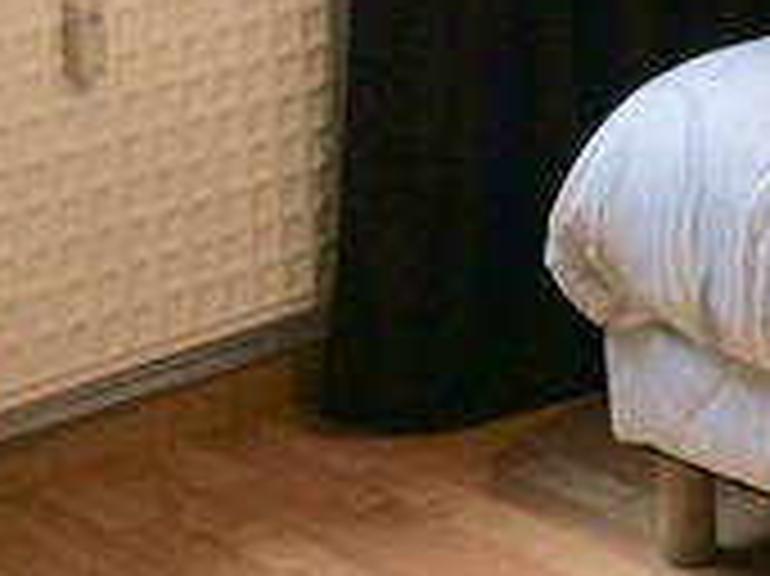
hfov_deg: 13.5
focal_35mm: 134
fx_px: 2979
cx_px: 1306
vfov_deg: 10.5
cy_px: -382
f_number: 2.2
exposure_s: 1/33
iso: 40
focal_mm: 4.15
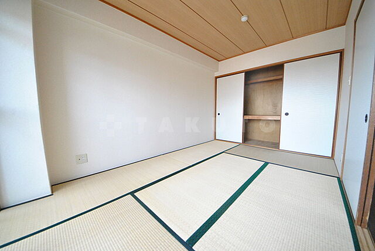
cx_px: 188
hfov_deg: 112.6
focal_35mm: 12
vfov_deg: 90.1
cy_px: 126
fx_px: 125
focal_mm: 8
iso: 1600
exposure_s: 1/100
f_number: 5
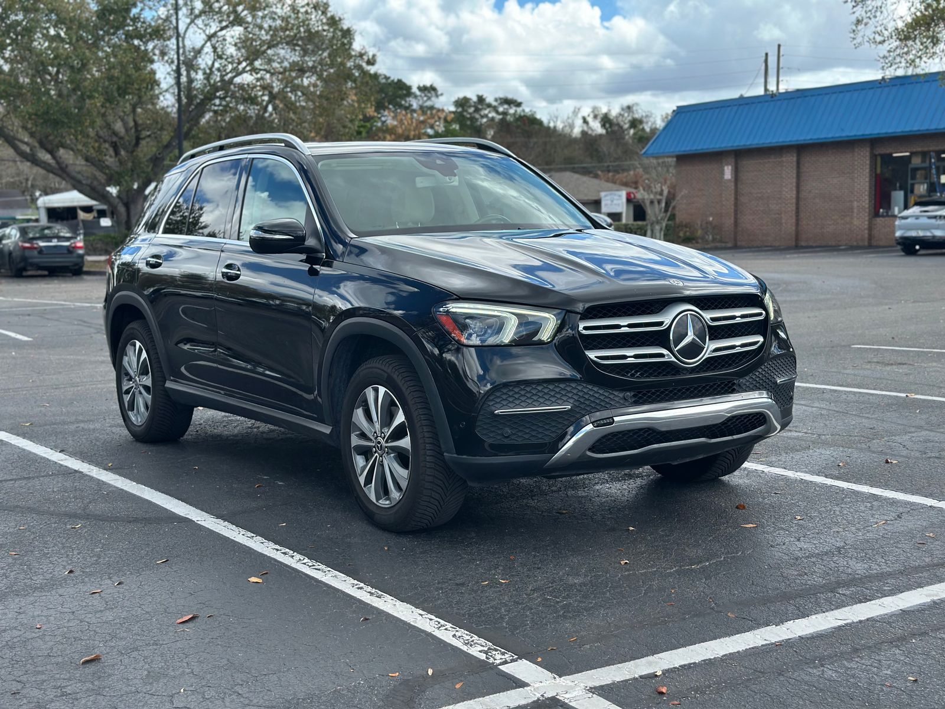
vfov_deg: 30.3
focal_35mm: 48
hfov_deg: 39.7
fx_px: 1310
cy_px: 354
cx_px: 472
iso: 80
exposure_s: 1/1848
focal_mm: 6.86
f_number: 1.78
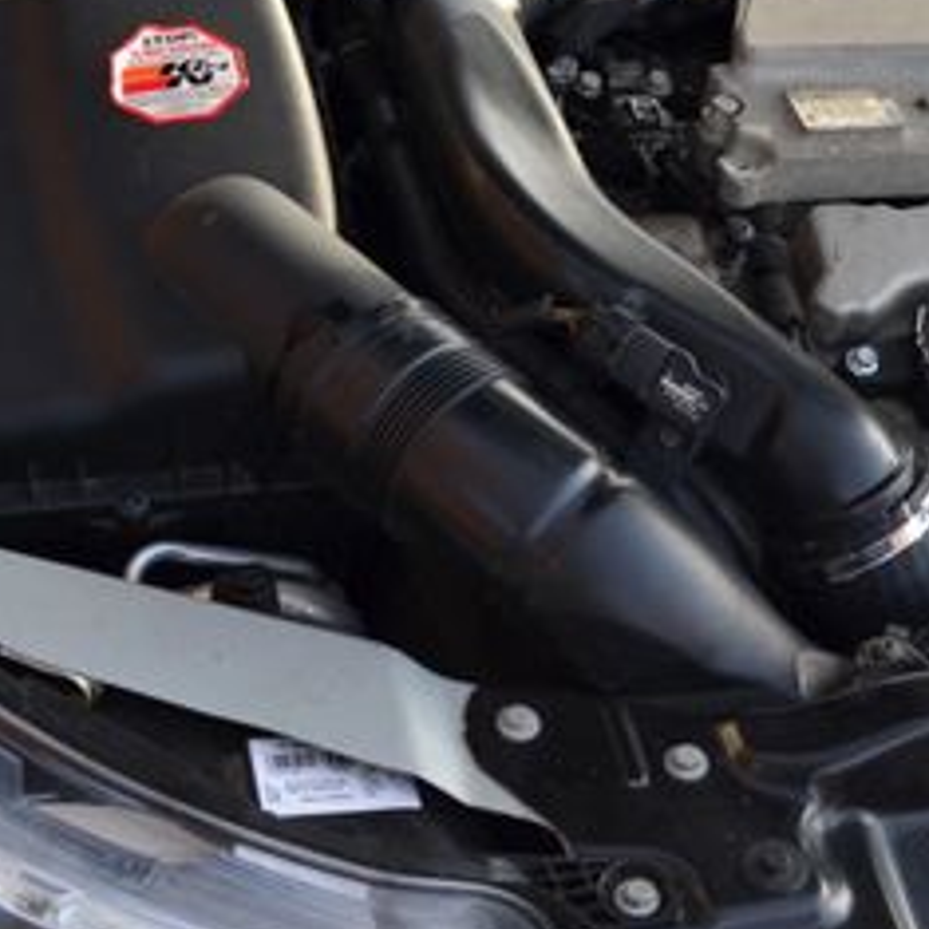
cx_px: 882
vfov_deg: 20.7
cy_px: 210
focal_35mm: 83
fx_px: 2520
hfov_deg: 20.4
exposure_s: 1/125
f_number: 5.6
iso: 250
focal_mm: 24
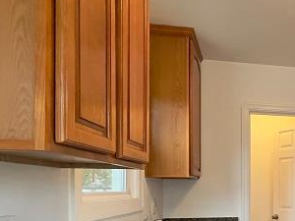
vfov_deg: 38.5
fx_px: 298
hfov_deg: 42.7
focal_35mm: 35
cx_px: 315
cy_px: 189
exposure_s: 1/120
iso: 200
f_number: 1.8
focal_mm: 1.57
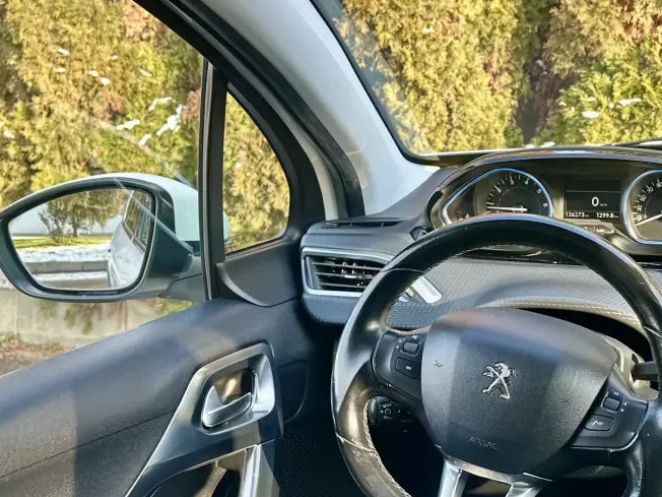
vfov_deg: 27.3
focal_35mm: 53
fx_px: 1014
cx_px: 485
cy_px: 340
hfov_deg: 35.5
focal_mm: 6.86
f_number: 1.78
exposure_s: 1/121
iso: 80
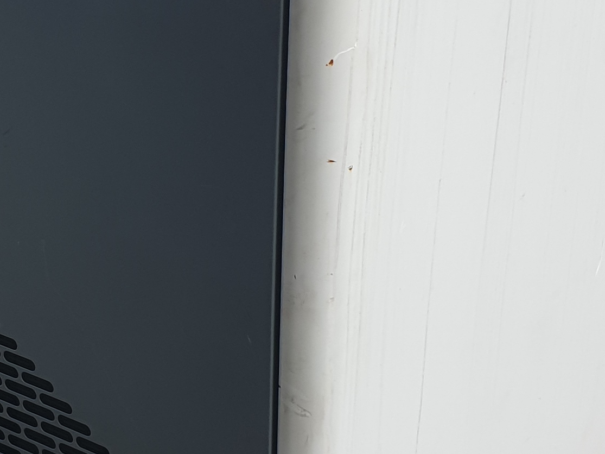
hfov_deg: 20.4
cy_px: 212
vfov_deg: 15.7
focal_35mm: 94
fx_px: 1643
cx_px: 37
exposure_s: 1/239
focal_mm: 4.3
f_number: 2.4
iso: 50
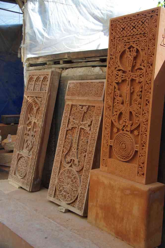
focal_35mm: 40
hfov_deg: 33.1
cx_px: 82
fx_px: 277
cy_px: 124
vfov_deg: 48.1
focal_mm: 26.9
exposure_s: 1/50
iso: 200
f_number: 6.3
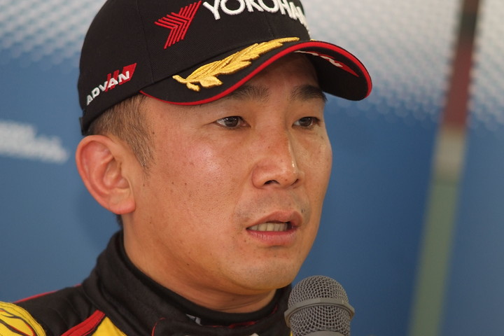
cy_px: 168
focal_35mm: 158
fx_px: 2212
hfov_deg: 13.0
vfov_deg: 8.7
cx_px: 252
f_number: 2.5
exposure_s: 1/125
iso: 800
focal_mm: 105
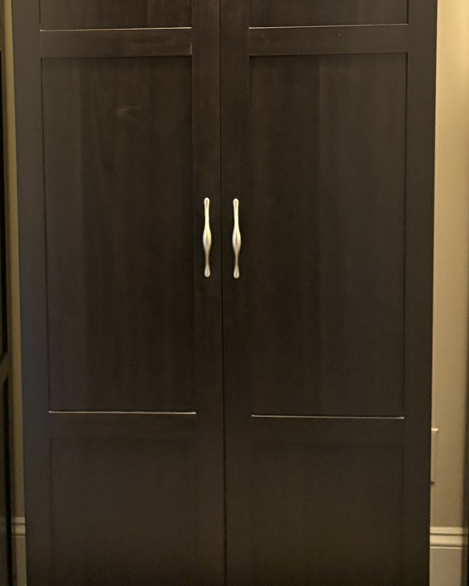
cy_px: 141
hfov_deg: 23.2
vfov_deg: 28.7
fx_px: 1128
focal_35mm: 65
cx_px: 106
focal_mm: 5.96
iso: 500
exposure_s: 1/30
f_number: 1.6
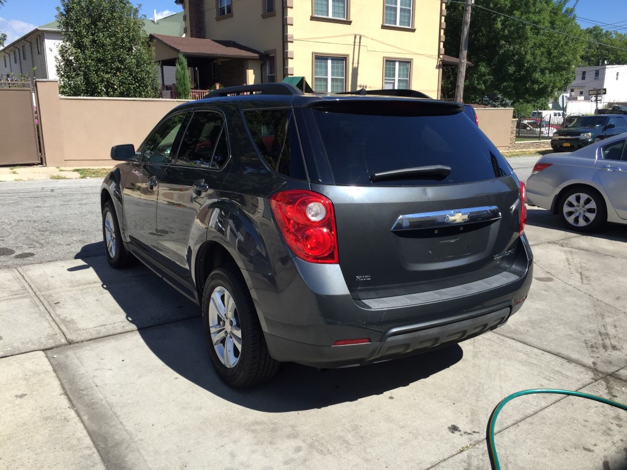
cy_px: 235
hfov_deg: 61.7
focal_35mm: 29
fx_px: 525
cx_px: 314
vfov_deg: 48.2
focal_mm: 4.15
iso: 32
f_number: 2.2
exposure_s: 1/1099
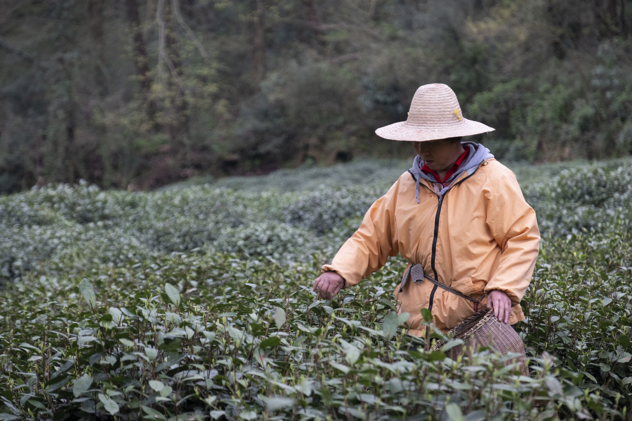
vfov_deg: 8.7
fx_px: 2756
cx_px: 317
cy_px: 210
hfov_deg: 13.1
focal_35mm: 157
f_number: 5.6
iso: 400
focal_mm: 104.2
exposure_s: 1/60
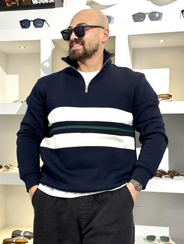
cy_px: 122
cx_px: 92
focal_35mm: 48
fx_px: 340
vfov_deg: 39.6
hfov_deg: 30.3
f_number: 1.78
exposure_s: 1/100
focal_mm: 6.76
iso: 100
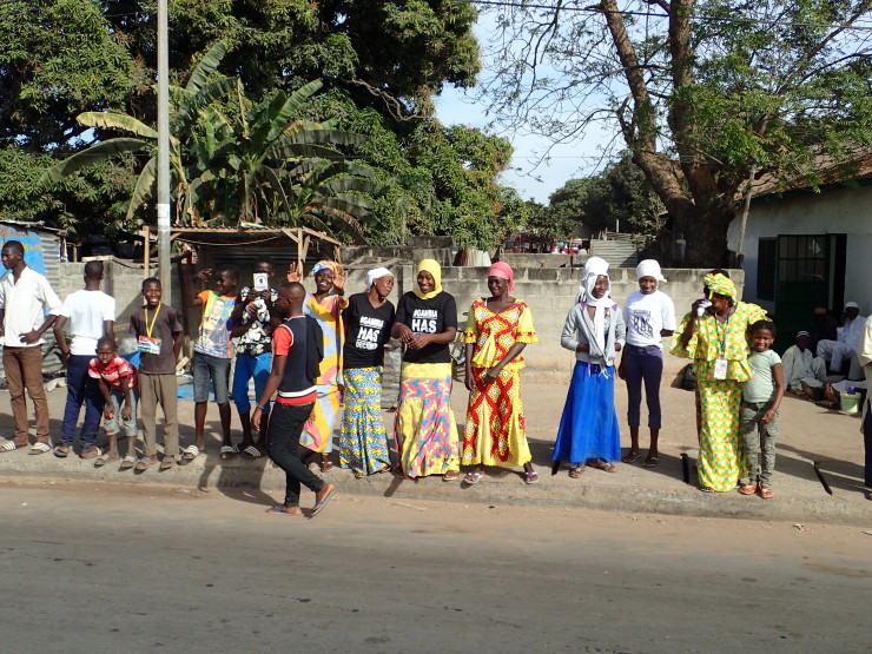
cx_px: 436
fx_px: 957
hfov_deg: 49.0
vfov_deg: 37.7
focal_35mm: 38
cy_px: 327
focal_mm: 6.86
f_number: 3.5
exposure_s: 1/640
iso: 100
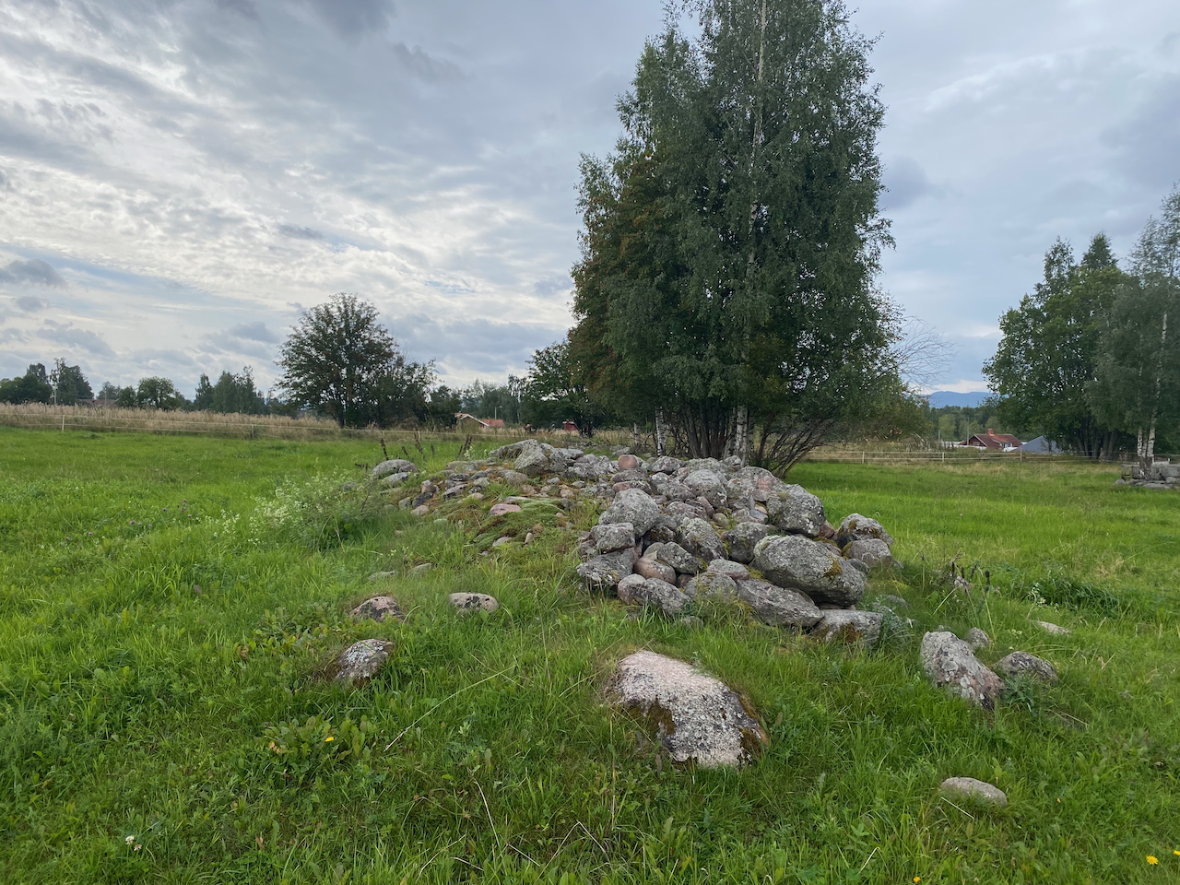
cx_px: 590
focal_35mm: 26
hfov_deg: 67.3
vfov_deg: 53.1
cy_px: 442
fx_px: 886
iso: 32
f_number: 1.8
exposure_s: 1/2141
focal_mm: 4.25
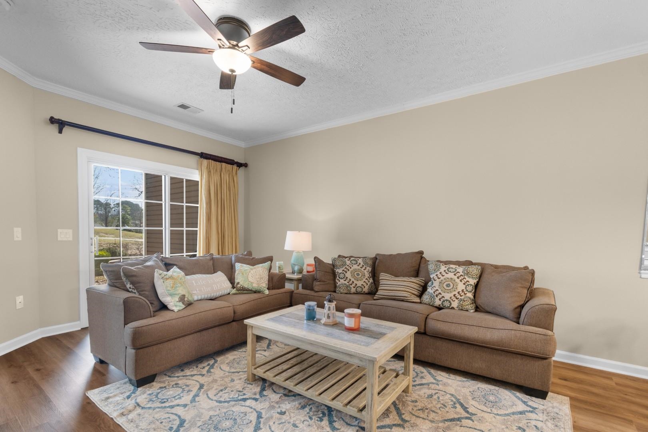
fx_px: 270
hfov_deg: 100.4
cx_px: 324
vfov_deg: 77.3
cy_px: 216
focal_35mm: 15
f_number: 4.5
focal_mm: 10
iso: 100
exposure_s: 1/6
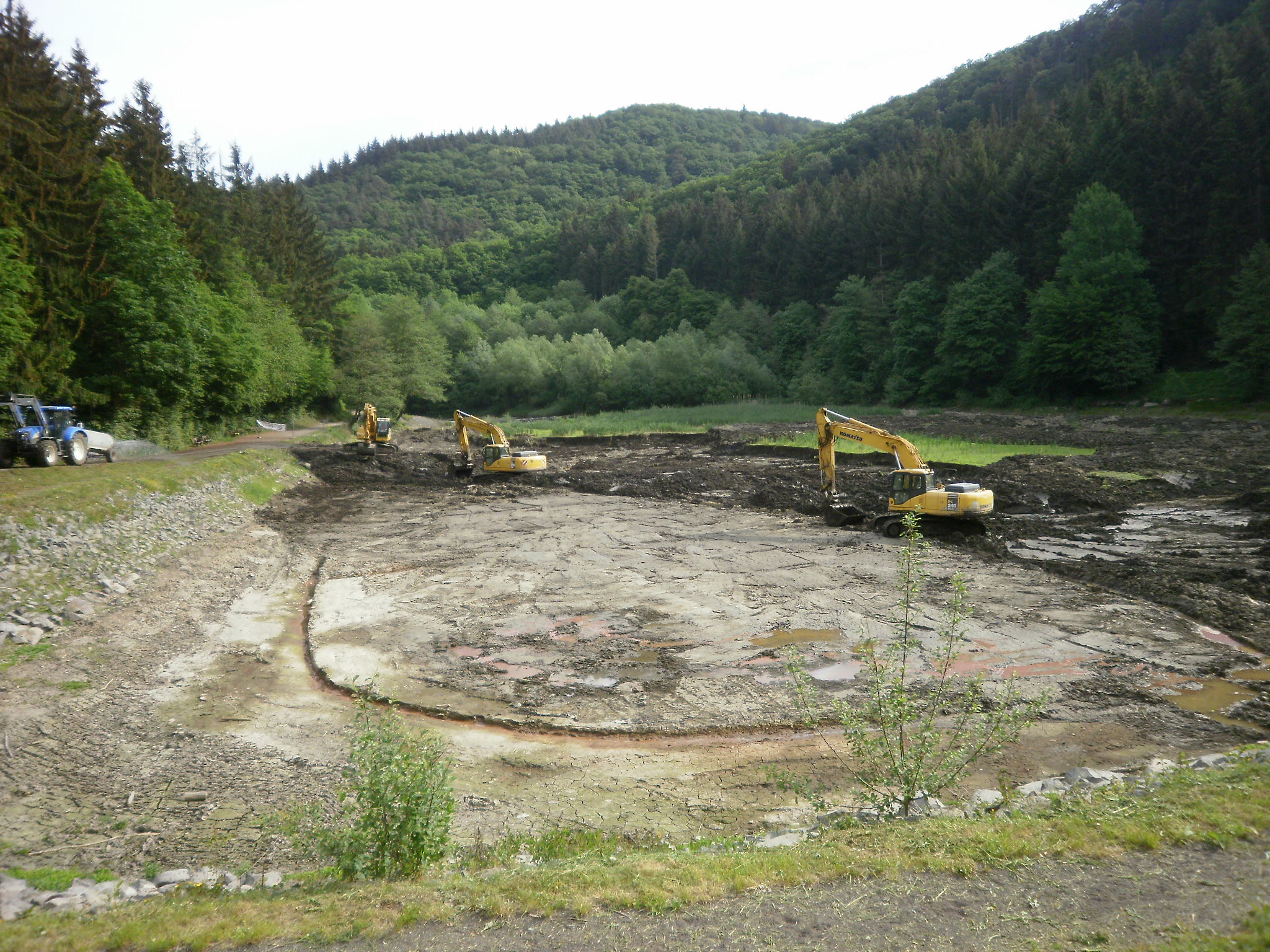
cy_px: 476
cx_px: 635
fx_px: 954
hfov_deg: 67.3
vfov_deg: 53.1
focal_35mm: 26
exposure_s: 1/800
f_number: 2.6
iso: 100
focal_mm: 4.65
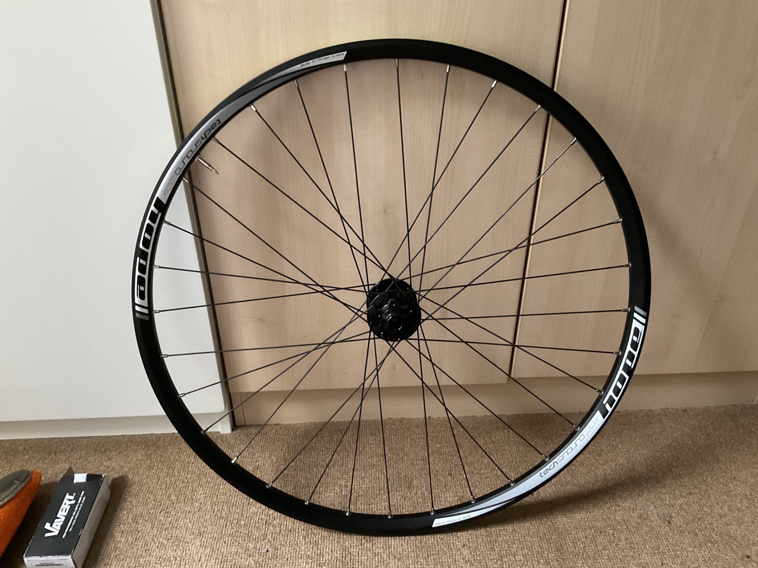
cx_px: 379
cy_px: 284
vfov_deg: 48.2
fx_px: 635
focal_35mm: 29
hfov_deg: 61.7
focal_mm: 3
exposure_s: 1/30
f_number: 1.8
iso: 320
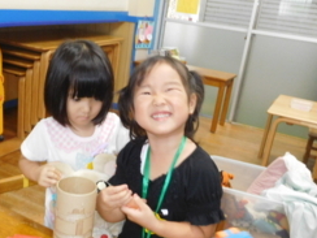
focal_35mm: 41
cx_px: 114
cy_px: 134
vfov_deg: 35.1
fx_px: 375
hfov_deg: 45.3
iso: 400
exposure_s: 1/30
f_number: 3.4
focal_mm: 4.5
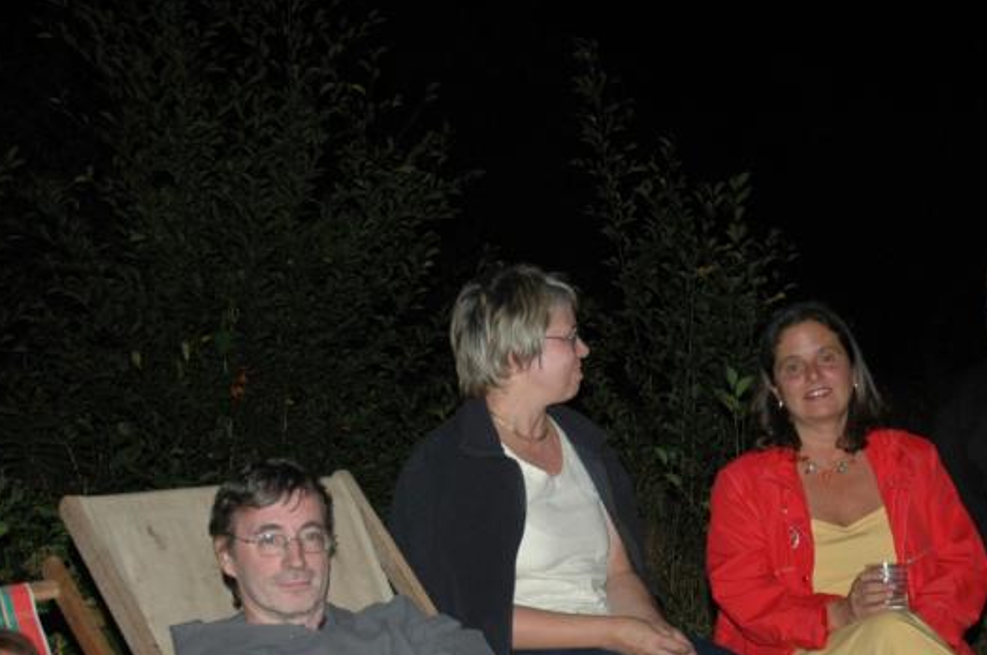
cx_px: 666
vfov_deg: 16.1
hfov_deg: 24.1
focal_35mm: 84
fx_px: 2301
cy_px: 522
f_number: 4
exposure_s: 1/60
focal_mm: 27
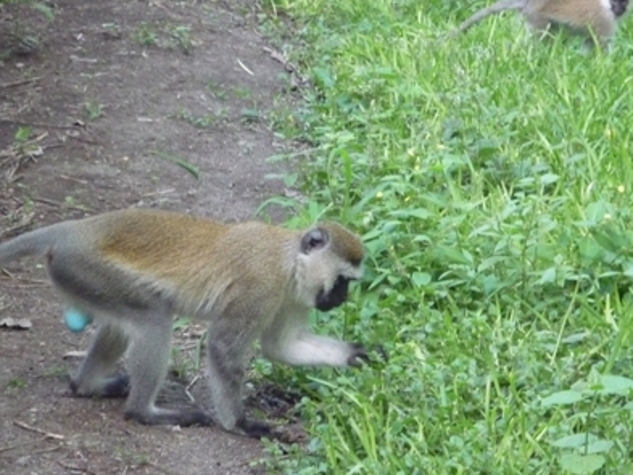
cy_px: 269
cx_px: 325
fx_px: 3018
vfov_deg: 9.0
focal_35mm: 165
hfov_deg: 12.0
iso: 800
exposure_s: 1/40
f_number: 5.7
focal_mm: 18.9
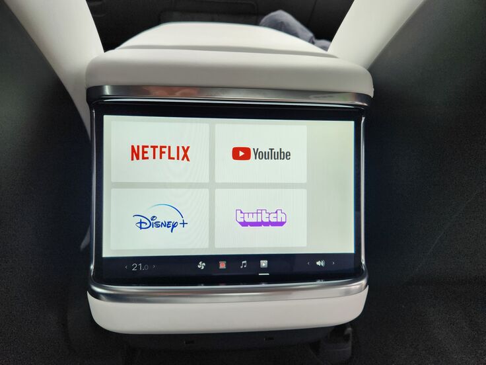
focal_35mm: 23
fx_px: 323
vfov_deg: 58.9
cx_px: 243
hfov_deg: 73.9
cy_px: 182
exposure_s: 1/180
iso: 80
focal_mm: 5.4
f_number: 1.8
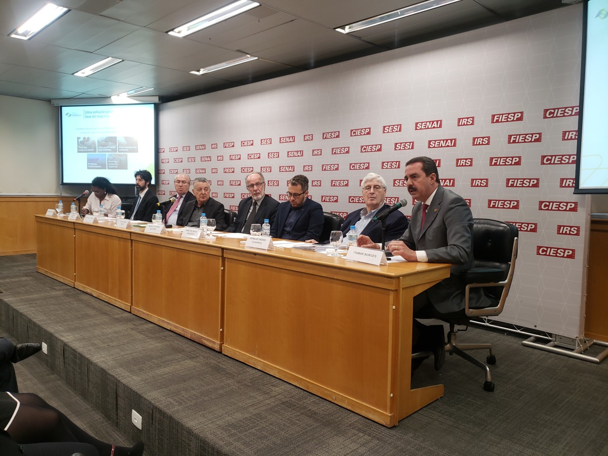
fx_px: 457
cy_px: 228
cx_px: 304
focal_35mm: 26
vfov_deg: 53.1
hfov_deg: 67.3
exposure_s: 1/60
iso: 125
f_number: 1.5
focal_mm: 4.3
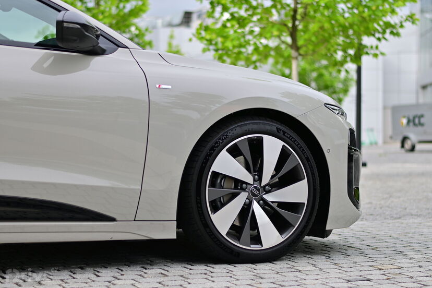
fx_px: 900
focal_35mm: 75
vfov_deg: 18.2
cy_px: 144
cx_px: 216
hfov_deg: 27.0
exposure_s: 1/1600
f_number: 2
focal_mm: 50
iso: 100
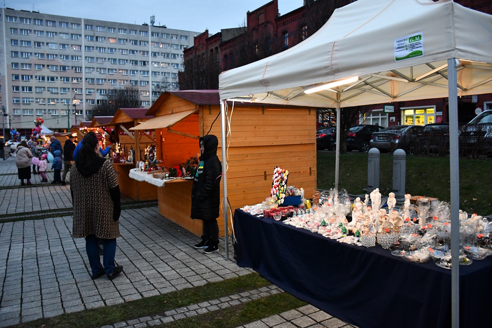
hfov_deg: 67.4
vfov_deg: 47.9
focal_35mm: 27
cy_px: 164
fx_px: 369
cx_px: 246
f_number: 3.5
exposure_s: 1/125
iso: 2800
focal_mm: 18
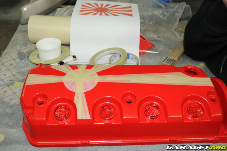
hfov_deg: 48.0
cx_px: 114
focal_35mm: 40
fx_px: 255
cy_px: 76
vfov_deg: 32.9
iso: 500
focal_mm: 27
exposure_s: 1/60
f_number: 4.5
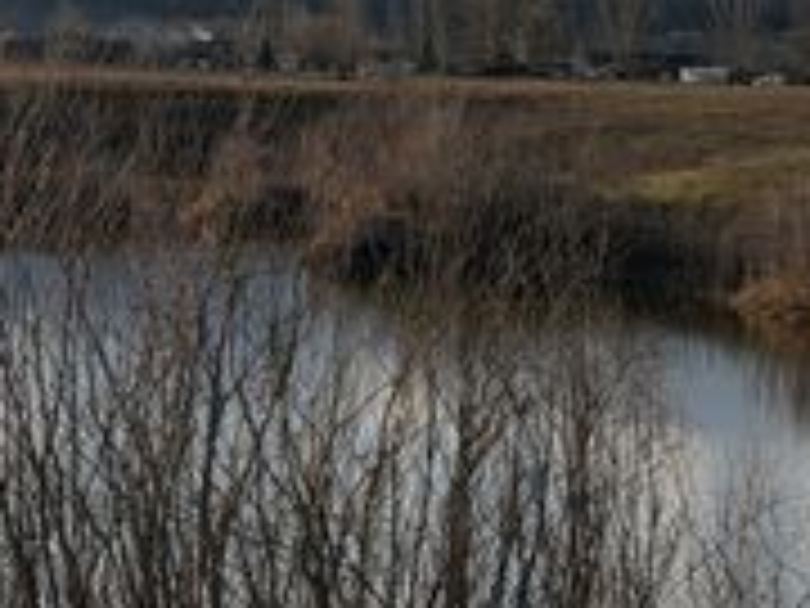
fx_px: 3112
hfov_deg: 14.8
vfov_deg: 11.0
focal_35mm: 133
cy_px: -101
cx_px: 351
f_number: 1.78
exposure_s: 1/7143
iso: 64
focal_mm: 6.76
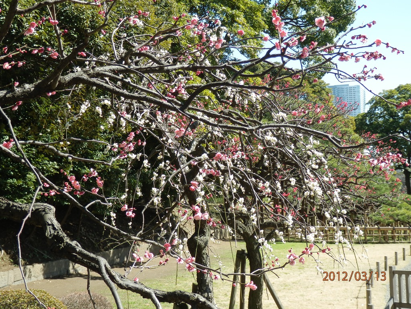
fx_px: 641
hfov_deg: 35.5
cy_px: 154
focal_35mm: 54
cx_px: 206
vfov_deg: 27.0
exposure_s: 1/200
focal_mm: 9.8
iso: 80
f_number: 4.1
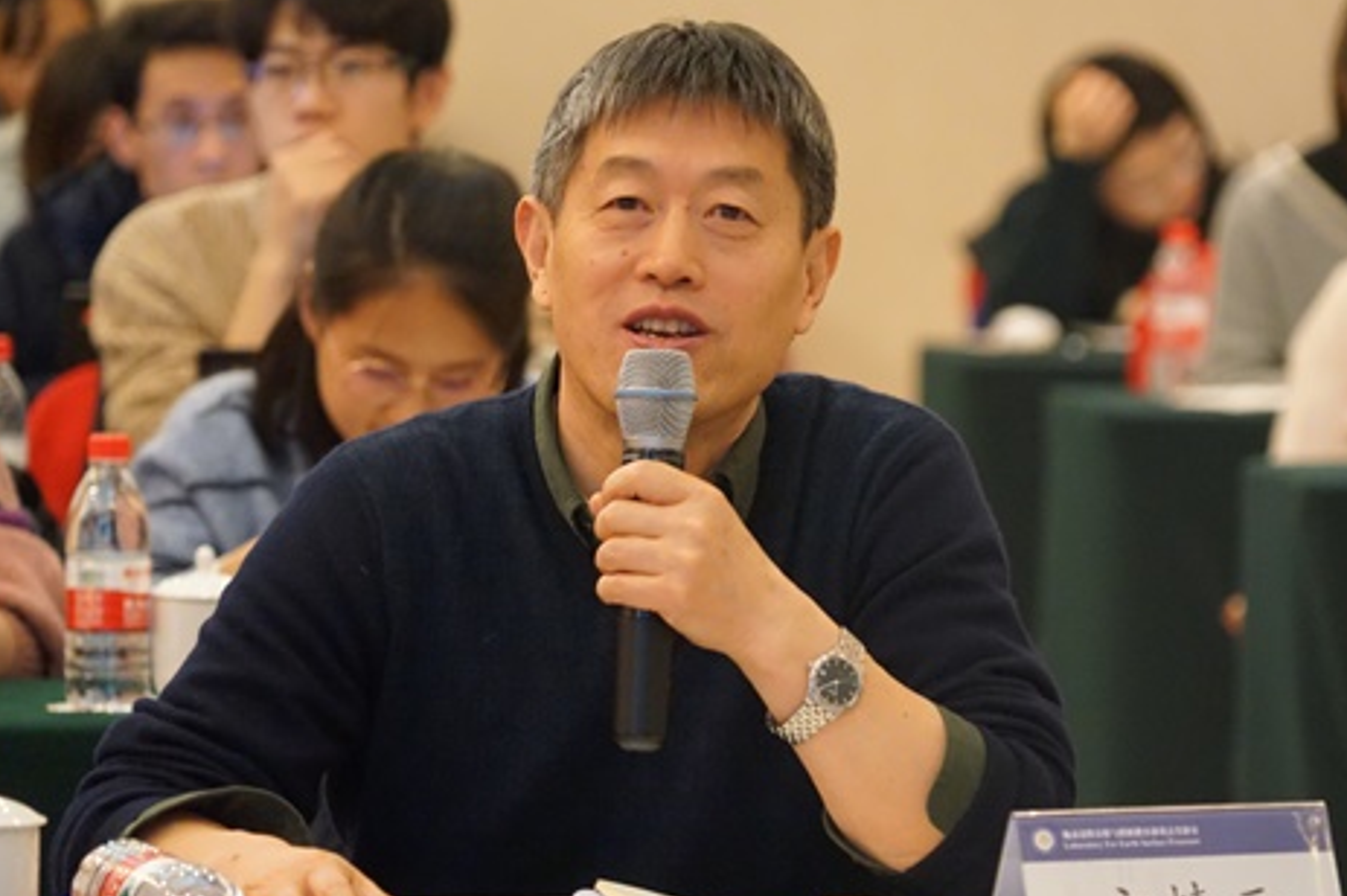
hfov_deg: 7.3
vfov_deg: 4.8
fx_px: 10618
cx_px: 745
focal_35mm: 284
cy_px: 535
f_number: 6.3
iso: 6400
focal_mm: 219
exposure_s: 1/50
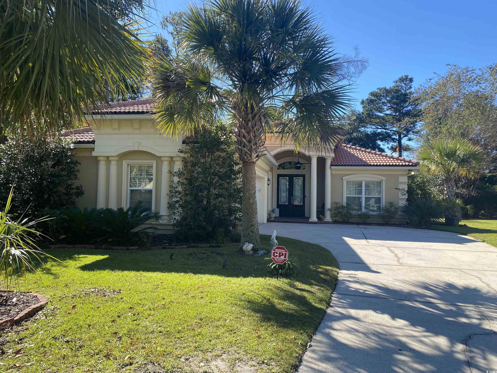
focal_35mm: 26
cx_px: 248
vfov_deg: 53.1
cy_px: 186
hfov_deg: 67.3
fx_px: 373
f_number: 1.8
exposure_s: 1/912
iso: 32
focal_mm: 4.25
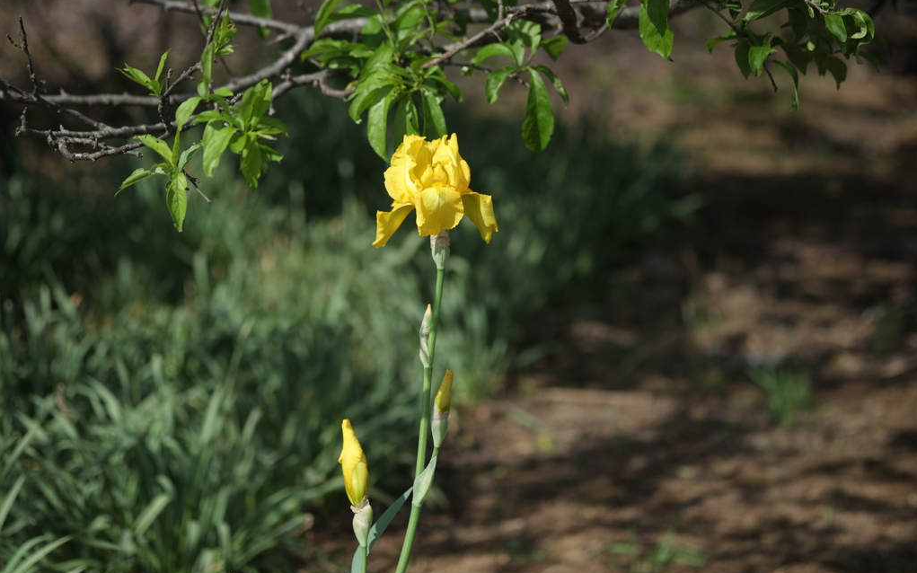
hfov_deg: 22.6
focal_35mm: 92
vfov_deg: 14.2
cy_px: 287
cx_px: 459
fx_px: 2299
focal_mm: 60
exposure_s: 1/4000
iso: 200
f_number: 2.4
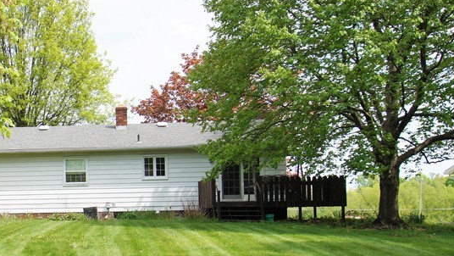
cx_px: 35
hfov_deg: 35.8
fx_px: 651
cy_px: 182
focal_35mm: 54
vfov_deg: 22.1
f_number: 8
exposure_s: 1/80
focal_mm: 17
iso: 100
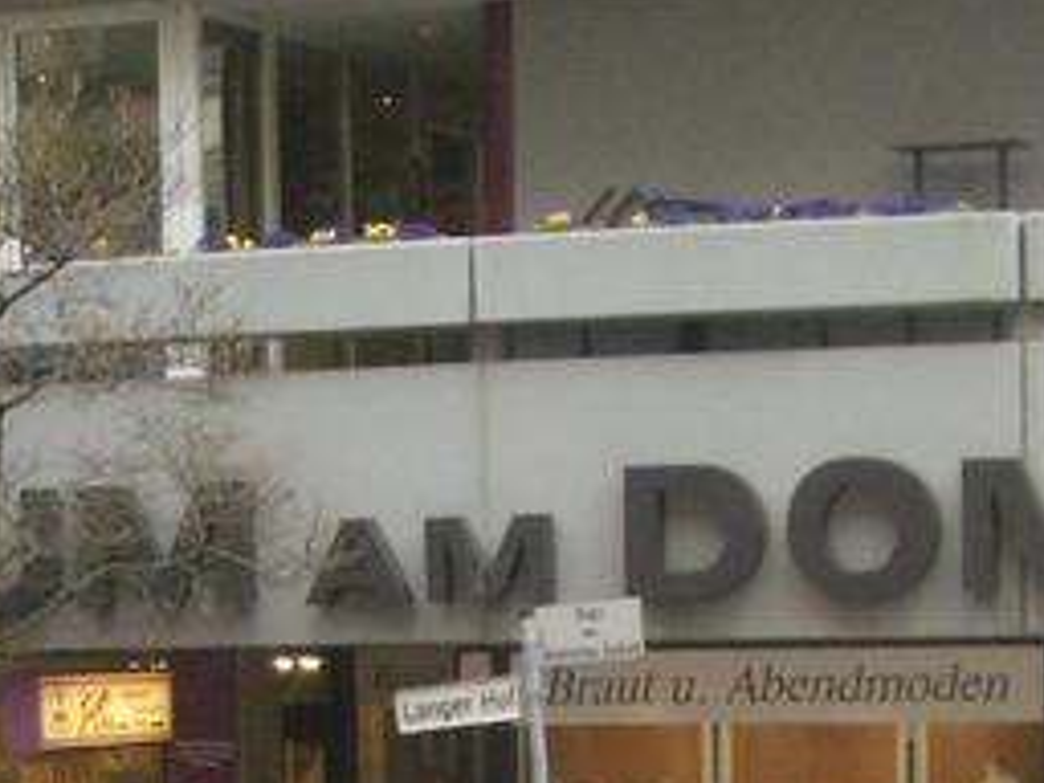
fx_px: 4222
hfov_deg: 14.0
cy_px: 1423
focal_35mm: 140
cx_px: 241
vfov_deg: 10.0
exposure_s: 1/80
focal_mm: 5.8
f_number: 2.6
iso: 100
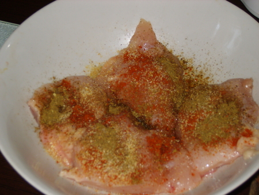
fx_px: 614
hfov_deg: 23.8
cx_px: 130
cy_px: 98
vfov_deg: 18.0
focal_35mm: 82
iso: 100
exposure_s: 1/60
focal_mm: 17
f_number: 4.5
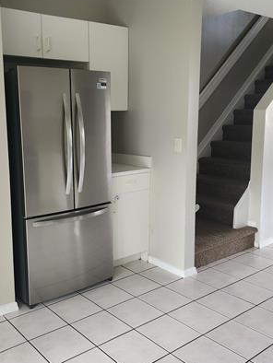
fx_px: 368
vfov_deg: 52.5
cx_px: 89
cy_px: 167
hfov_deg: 40.2
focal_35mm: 35
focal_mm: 6.4
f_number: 1.8
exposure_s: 1/120
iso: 400
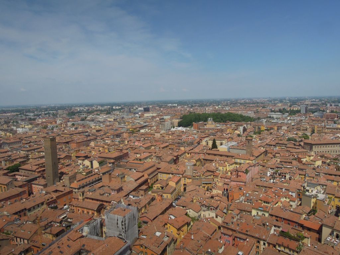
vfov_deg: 56.8
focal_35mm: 24
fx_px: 236
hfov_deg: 71.6
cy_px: 128
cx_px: 170
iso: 160
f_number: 5.6
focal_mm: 4.3
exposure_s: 1/1250
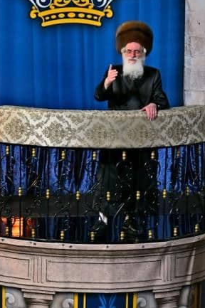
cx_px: 143
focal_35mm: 277
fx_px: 2370
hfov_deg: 5.0
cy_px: 100
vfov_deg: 7.4
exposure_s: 1/160
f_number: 2.8
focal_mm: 78
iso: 250
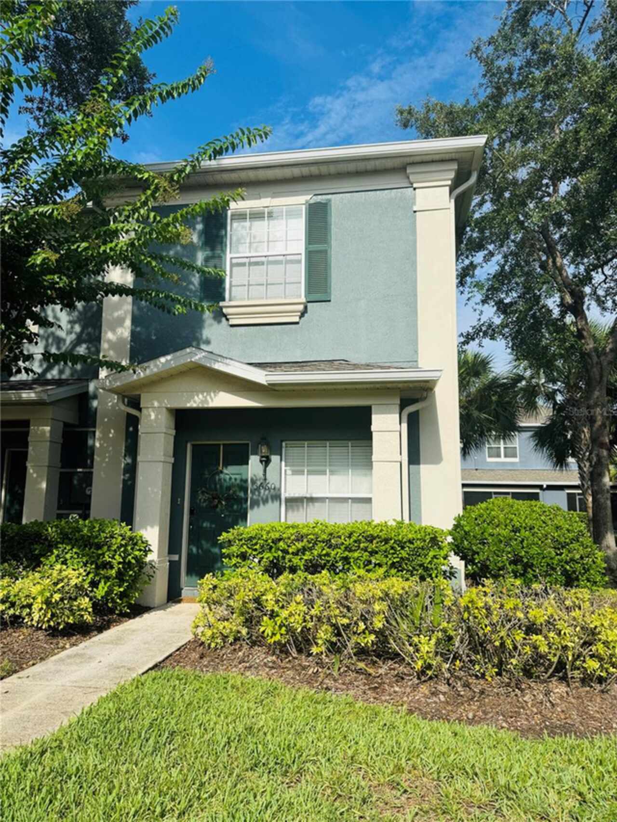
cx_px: 308
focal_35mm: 24
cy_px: 411
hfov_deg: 56.8
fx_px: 570
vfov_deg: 71.6
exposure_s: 1/4608
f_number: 1.78
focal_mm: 6.76
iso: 80
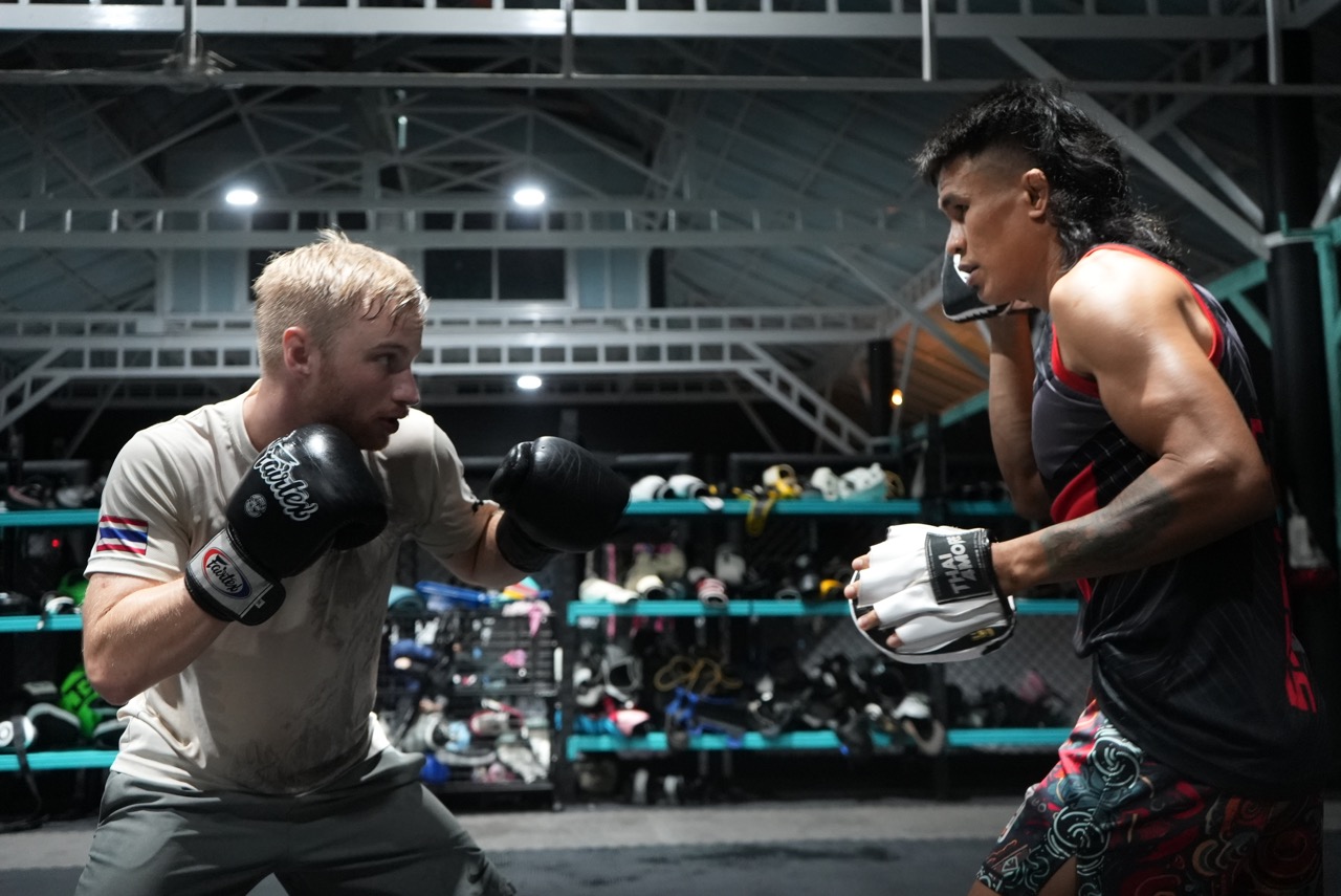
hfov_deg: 50.7
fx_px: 1416
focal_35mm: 38
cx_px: 670
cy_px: 448
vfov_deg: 35.1
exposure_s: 1/160
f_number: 4
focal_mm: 38
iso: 6400
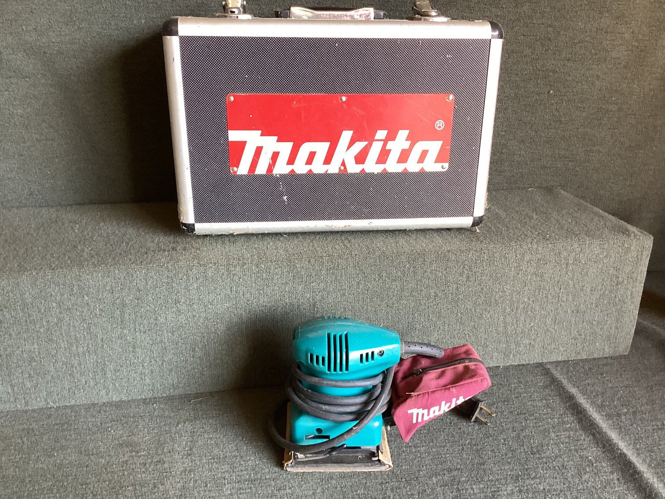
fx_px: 596
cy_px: 250
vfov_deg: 45.4
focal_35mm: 31
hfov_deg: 58.3
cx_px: 332
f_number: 2.4
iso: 160
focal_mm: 3.3
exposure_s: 1/50
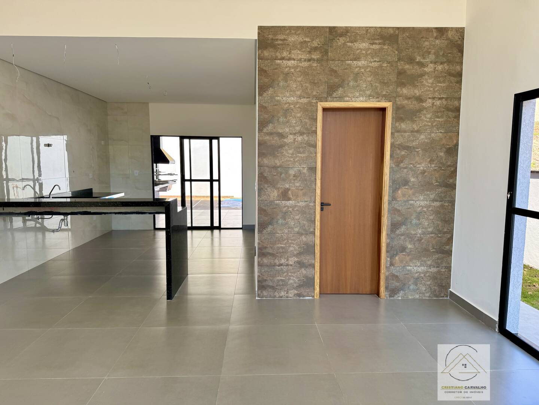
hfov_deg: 71.6
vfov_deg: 56.8
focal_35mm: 24
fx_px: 374
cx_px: 270
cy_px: 202
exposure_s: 1/315
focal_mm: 6.76
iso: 80
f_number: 1.78
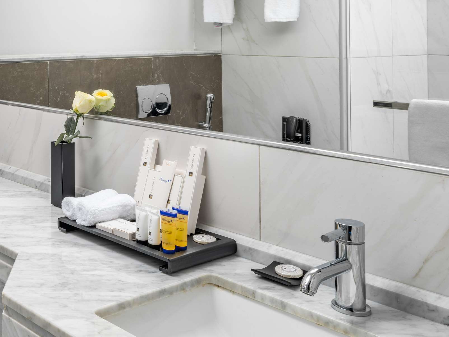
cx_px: -37
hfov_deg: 34.6
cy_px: 40
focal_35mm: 48
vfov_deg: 29.2
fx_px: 623
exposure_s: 1/30
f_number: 16
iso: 160
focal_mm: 24.8
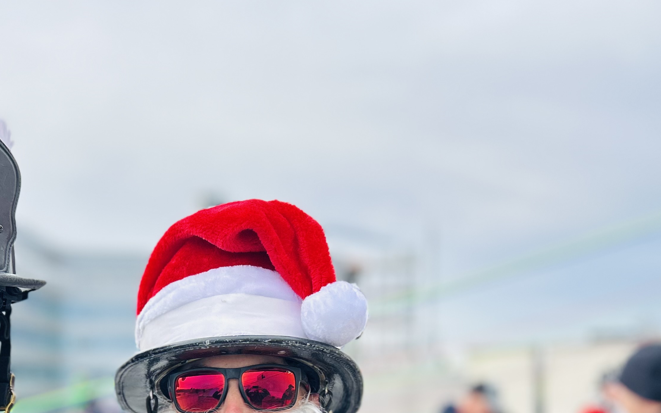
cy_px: 437
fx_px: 901
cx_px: 83
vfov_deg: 24.4
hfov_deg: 38.0
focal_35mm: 50
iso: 50
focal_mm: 5.7
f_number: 1.5
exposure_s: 1/1488
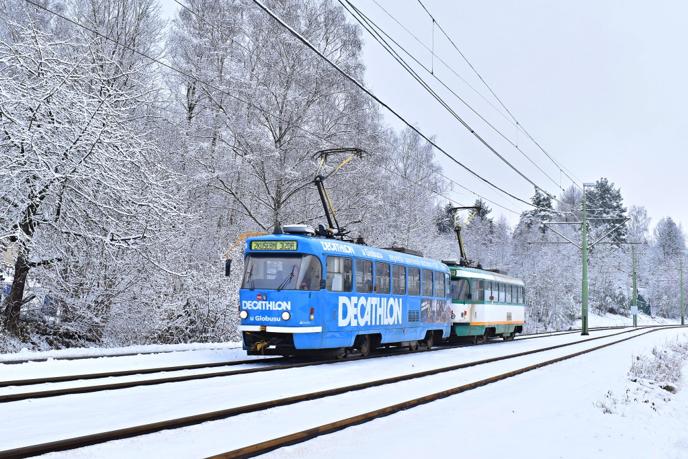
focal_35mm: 36
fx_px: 688
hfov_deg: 53.1
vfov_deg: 36.9
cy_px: 230
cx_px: 344
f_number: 7.1
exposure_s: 1/250
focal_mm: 24
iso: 320
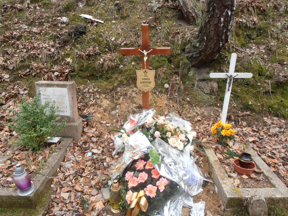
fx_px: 200
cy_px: 108
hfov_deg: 71.6
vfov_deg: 56.8
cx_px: 144
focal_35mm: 24
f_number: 3
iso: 80
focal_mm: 4.2
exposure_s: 1/125
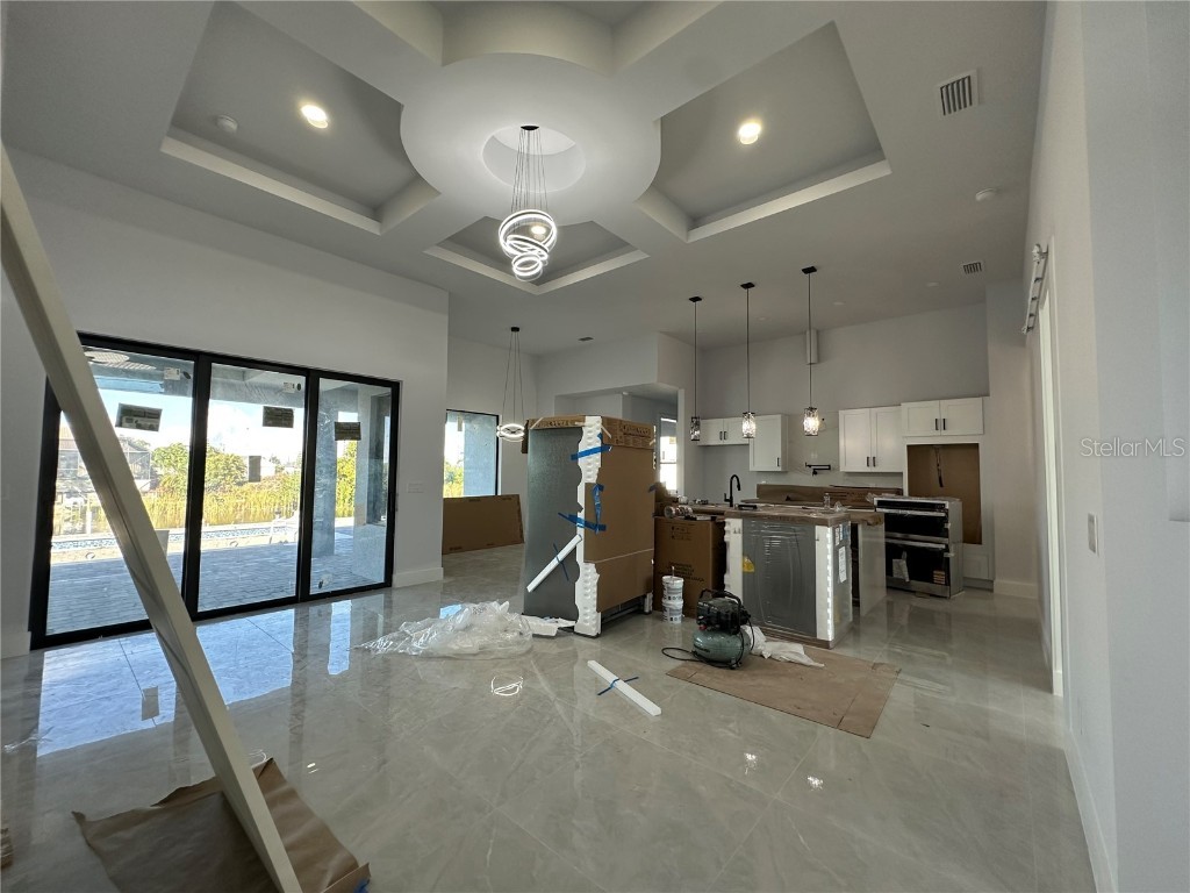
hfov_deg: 102.1
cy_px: 446
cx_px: 595
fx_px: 481
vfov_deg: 85.7
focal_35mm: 14
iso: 160
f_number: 2.2
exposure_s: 1/120
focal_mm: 2.22
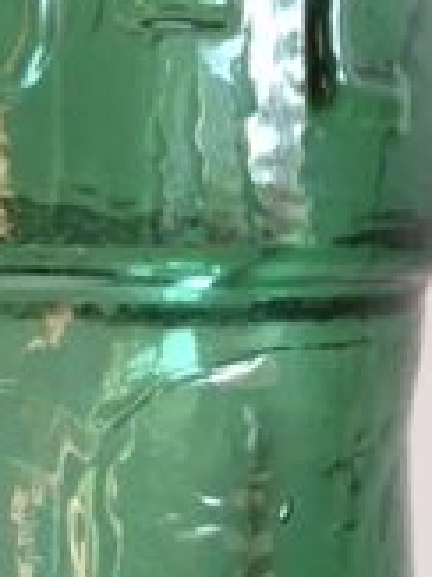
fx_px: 1899
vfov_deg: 16.6
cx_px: 21
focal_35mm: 114
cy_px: 683
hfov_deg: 12.8
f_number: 2.2
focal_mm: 4.15
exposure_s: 1/33
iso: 25
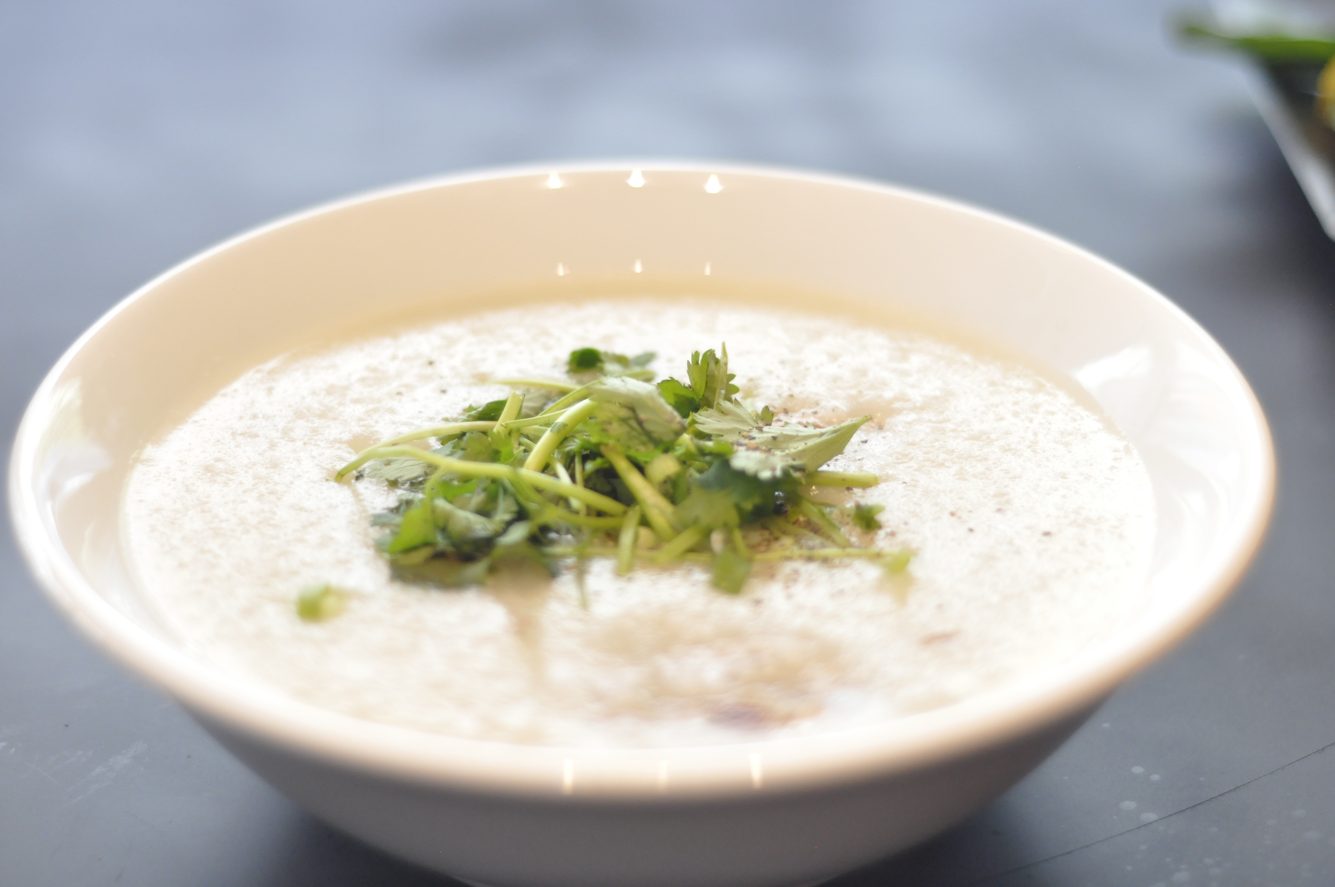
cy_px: 444
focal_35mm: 75
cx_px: 668
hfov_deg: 27.0
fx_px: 2778
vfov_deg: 18.1
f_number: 1.8
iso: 1250
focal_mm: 50
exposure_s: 1/640
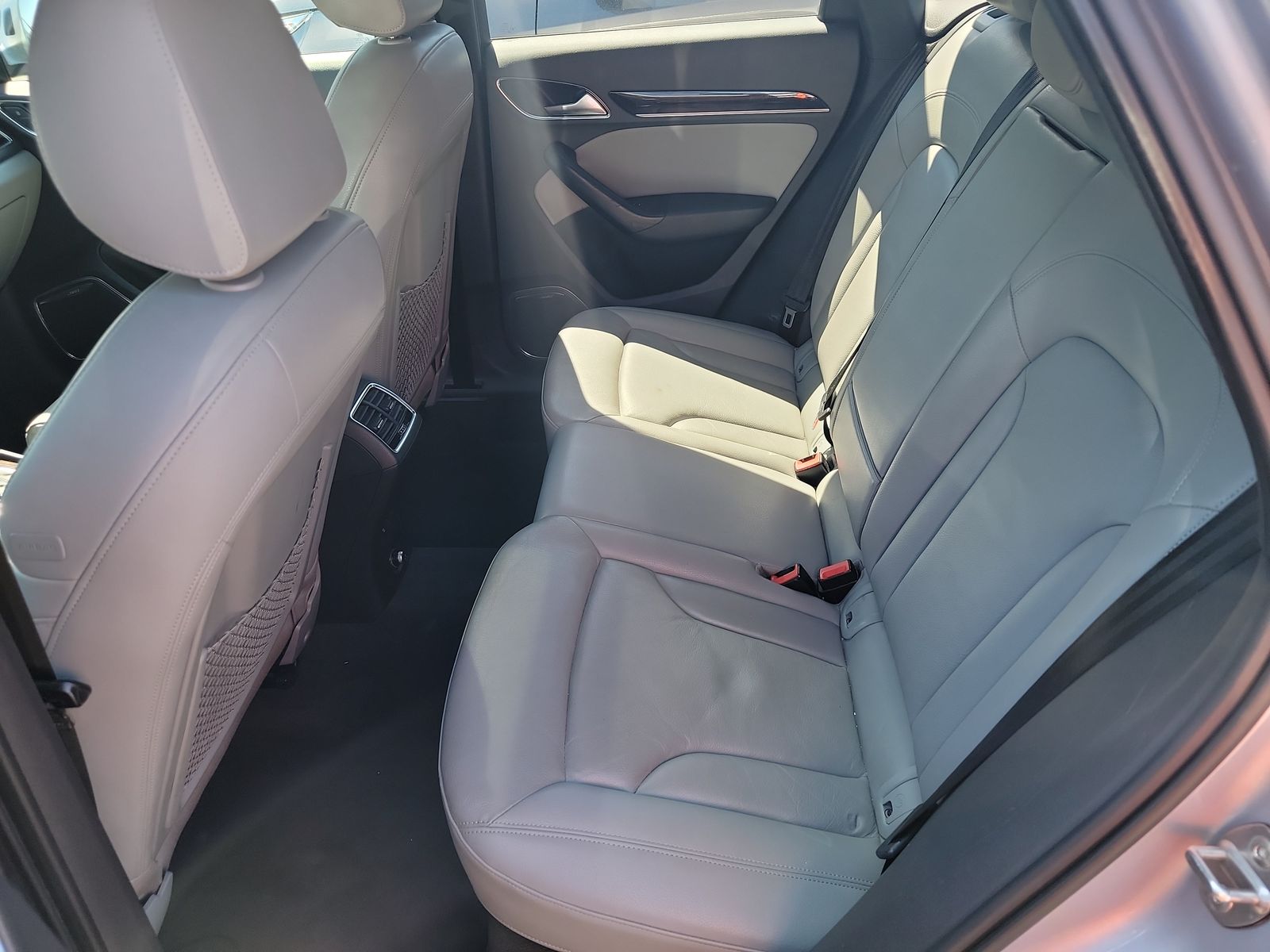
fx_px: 881
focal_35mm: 24
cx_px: 635
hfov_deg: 71.6
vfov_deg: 56.8
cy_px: 476
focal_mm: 6.7
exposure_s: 1/59
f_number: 1.8
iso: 92
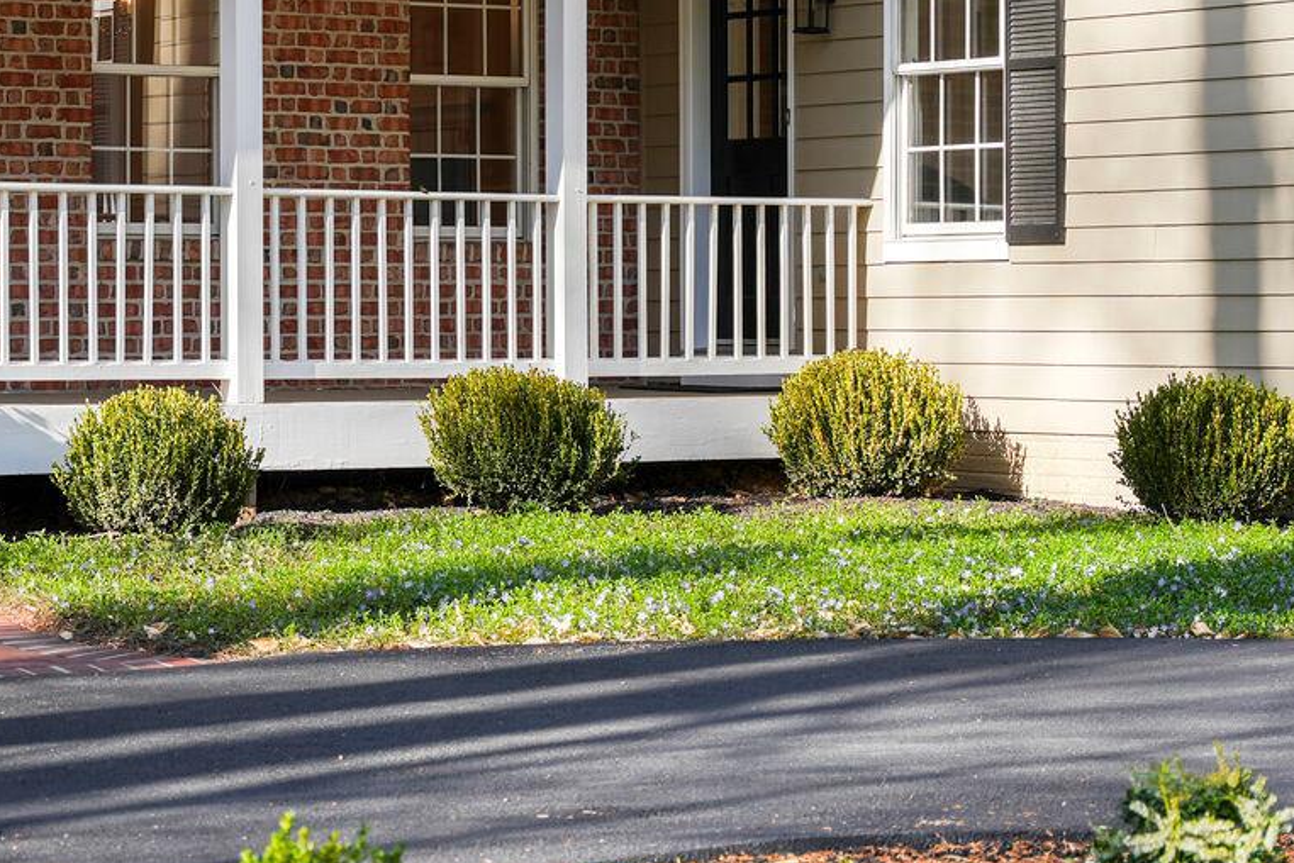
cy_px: 176
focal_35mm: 112
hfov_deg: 18.1
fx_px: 4031
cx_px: 263
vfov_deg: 12.2
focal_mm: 49.5
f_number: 2.8
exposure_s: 1/800
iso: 100
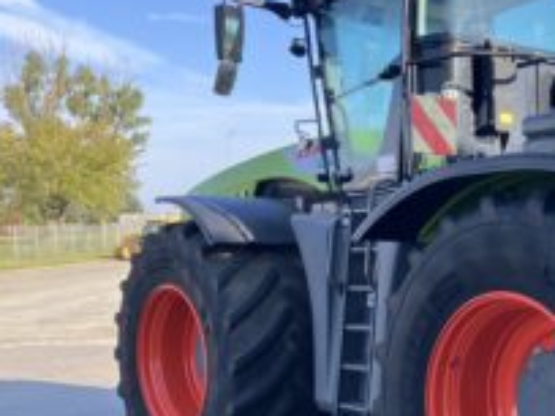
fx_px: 882
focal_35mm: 55
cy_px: 285
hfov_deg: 32.8
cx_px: 522
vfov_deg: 26.4
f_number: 1.8
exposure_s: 1/294
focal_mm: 3.99
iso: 32
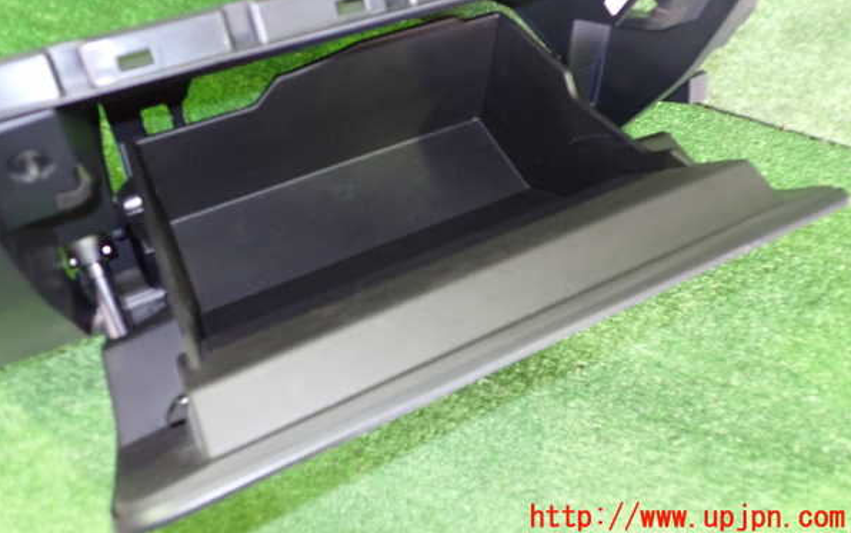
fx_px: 742
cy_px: 214
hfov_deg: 59.6
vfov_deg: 39.3
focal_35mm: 32
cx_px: 424
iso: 800
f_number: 2.3
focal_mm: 5.4
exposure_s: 1/13
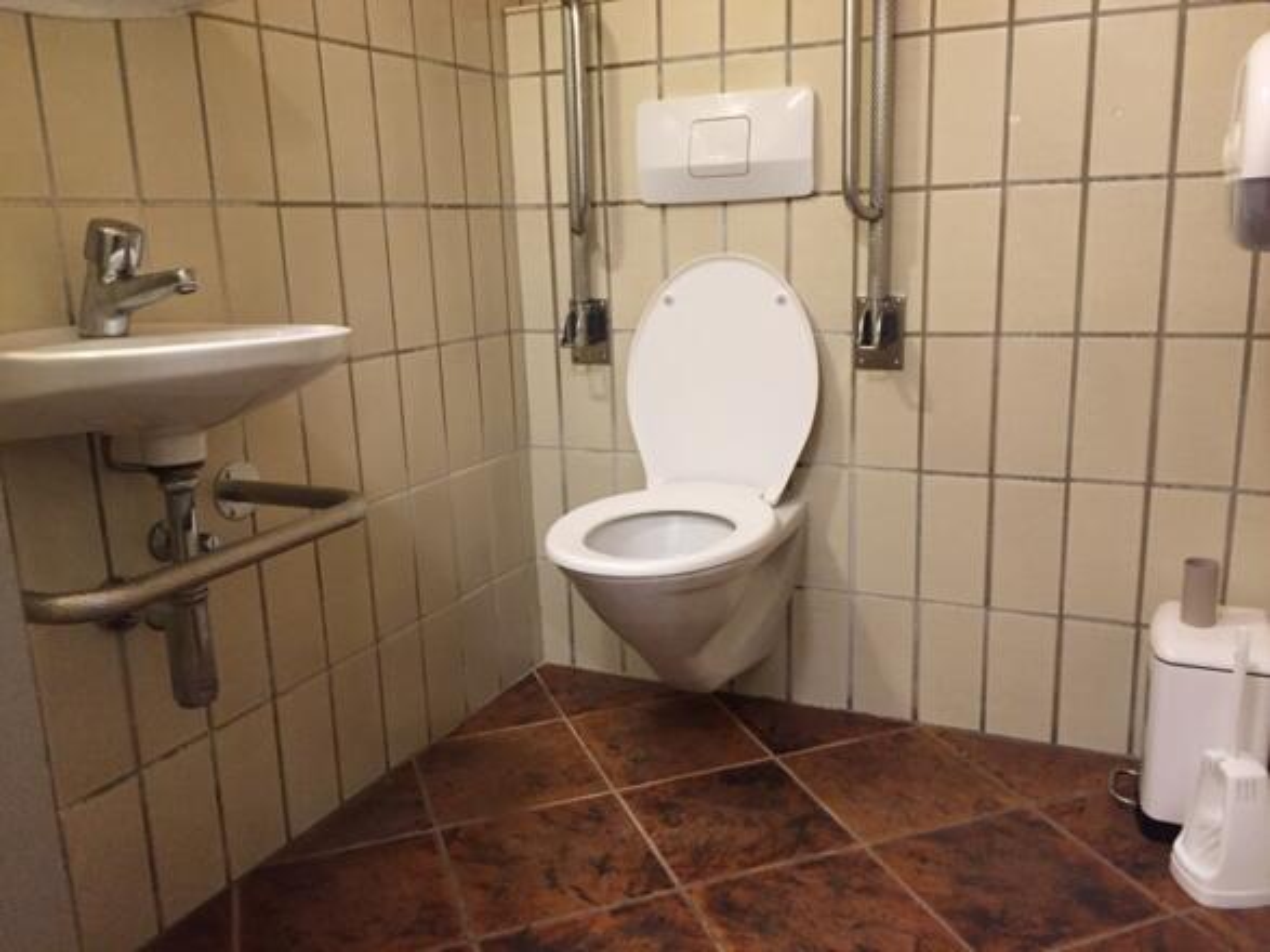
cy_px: 476
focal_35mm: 29
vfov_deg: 48.2
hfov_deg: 61.7
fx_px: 1064
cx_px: 635
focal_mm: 4.15
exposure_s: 1/33
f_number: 2.2
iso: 250
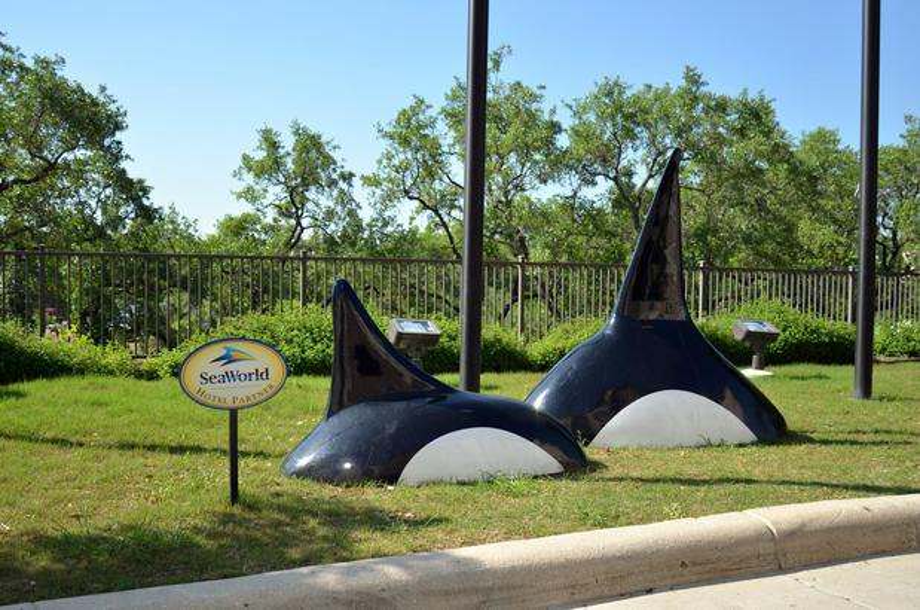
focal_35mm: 36
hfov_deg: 53.2
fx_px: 918
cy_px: 305
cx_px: 460
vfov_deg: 36.7
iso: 320
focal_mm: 24
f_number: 3.5
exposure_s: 1/2500
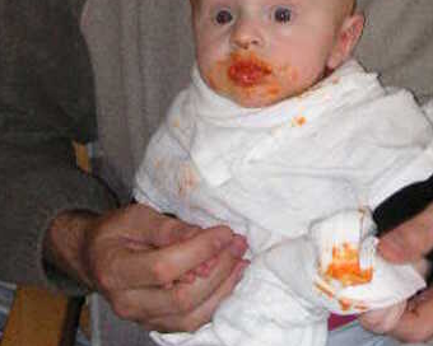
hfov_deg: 22.3
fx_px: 1089
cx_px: 307
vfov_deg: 17.8
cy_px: 25
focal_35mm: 85
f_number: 2.8
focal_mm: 6.1
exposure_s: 1/45
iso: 160
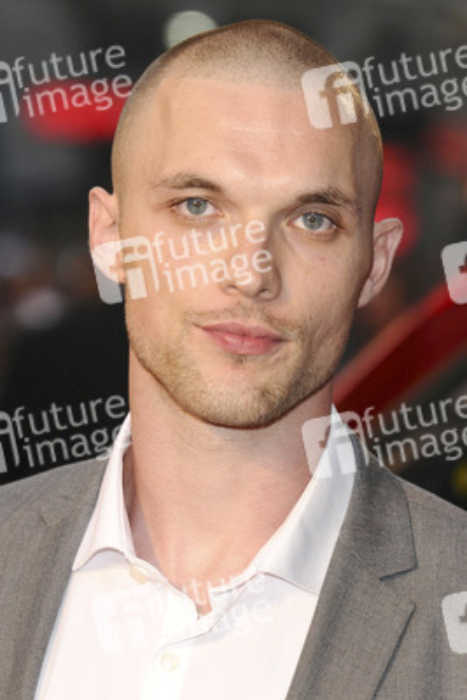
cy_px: 350
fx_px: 3499
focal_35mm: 180
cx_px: 234
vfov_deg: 11.4
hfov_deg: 7.6
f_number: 4.5
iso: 320
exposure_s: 1/200
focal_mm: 120
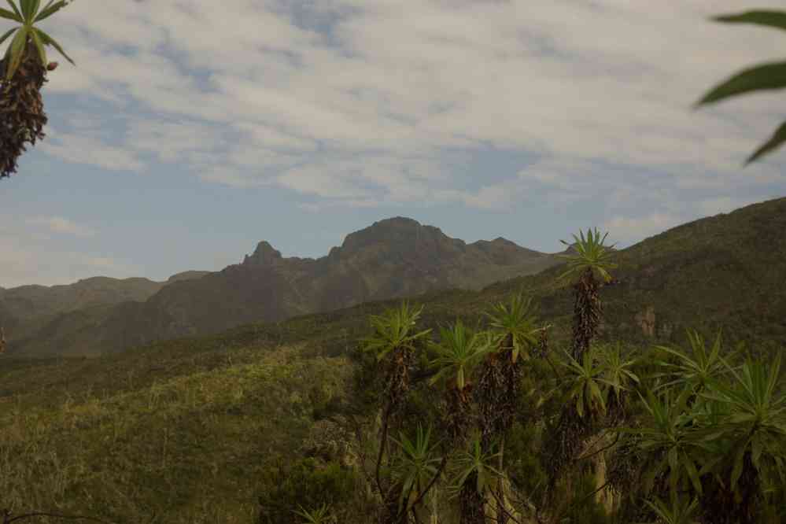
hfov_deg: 29.9
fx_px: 1474
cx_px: 393
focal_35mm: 68
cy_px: 262
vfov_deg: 20.2
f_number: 8
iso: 100
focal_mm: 45
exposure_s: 1/250
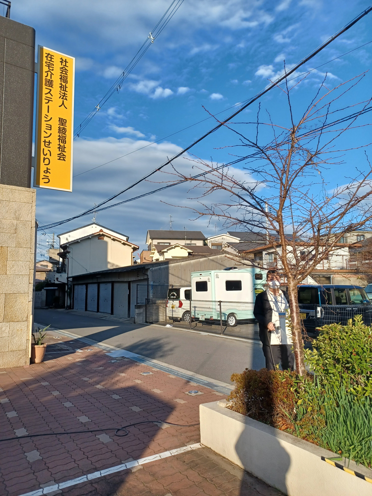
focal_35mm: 25
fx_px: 358
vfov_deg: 69.4
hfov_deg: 54.9
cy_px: 248
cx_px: 186
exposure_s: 1/386
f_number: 1.8
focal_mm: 4.6
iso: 32
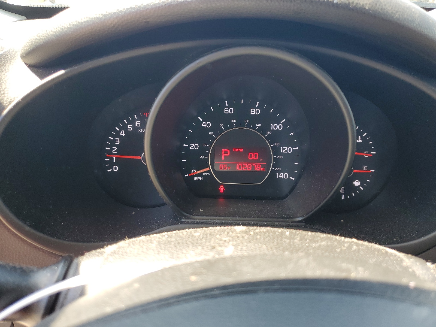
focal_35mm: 26
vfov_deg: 53.1
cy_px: 164
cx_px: 218
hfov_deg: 67.3
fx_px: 327
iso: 51
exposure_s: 1/120
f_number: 1.5
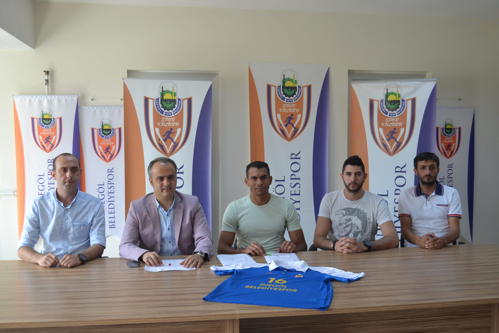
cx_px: 250
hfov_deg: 53.1
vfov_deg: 36.9
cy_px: 166
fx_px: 499
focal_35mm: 36
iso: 400
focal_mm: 24
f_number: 4.5
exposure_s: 1/80
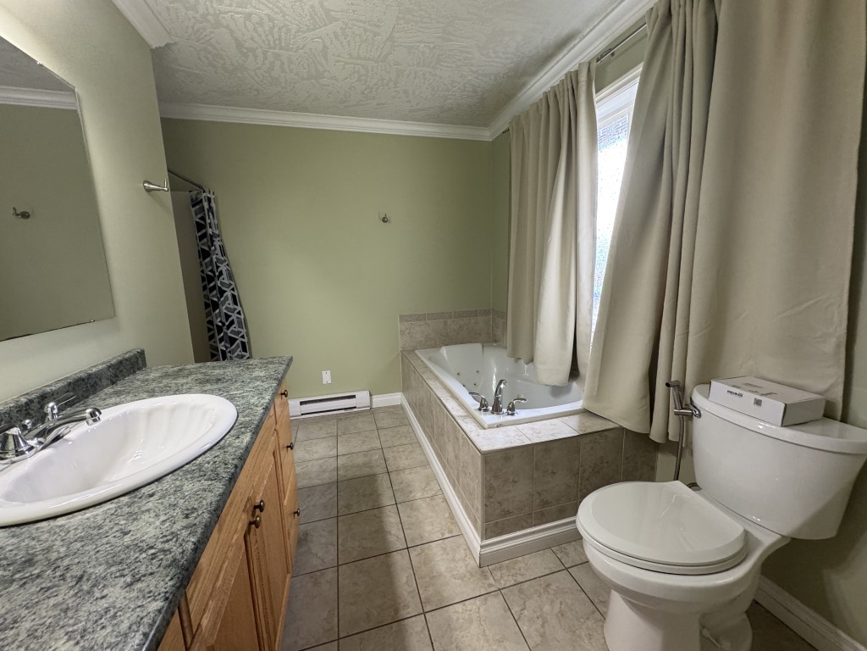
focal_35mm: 14
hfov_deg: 102.1
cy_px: 326
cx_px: 434
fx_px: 351
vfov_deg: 85.7
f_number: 2.2
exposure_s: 1/120
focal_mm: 2.22
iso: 250
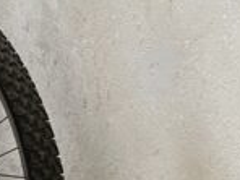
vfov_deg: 14.8
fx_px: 624
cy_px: -118
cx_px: -126
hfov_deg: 19.0
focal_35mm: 90
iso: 200
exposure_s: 1/60
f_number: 1.6
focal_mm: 5.1
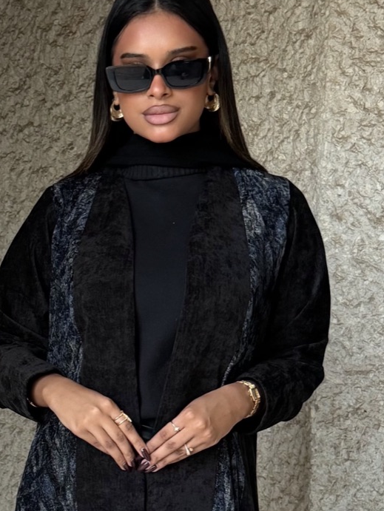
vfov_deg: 22.8
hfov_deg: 18.2
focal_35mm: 81
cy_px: 557
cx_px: 141
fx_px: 1197
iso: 200
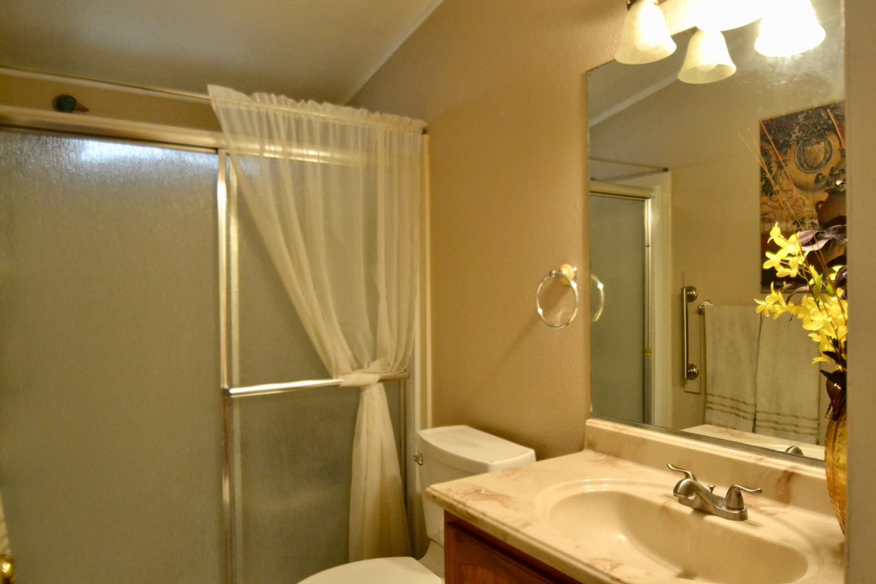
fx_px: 584
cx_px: 438
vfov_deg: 53.1
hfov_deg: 73.7
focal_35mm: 24
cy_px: 292
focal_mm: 16
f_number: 4
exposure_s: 1/60
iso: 2200
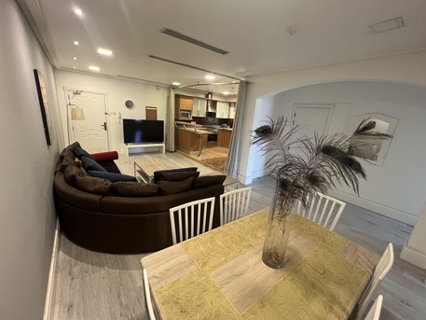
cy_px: 160
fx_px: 160
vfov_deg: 89.9
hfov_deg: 106.2
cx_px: 213
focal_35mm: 13
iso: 250
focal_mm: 1.57
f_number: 1.8
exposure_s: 1/50
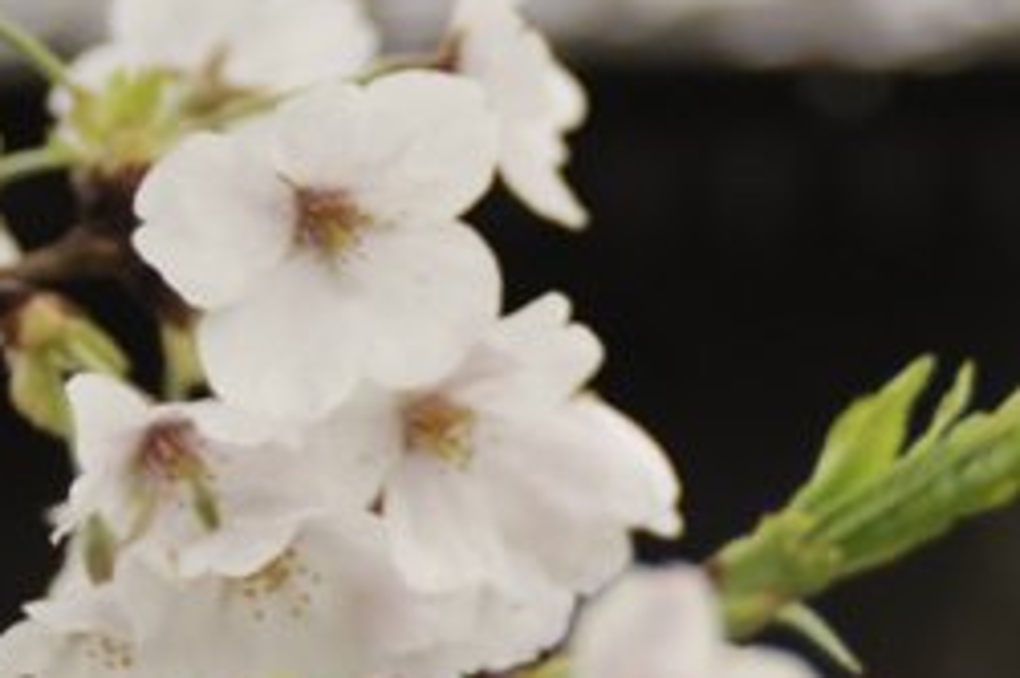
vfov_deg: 6.2
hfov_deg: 9.2
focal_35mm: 220
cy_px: 99
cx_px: 1219
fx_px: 6229
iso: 200
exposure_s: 1/640
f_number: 2.8
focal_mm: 36
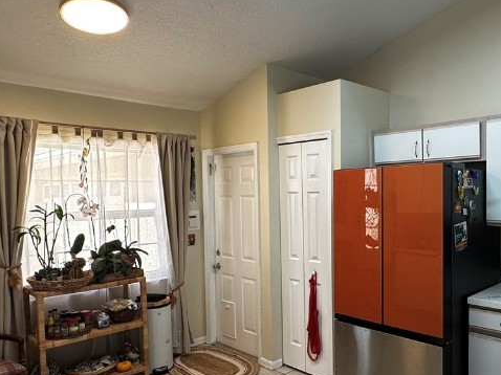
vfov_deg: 46.6
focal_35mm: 30
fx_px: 434
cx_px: 332
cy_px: 213
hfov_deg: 58.7
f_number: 2.2
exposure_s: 1/120
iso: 160
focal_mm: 2.22
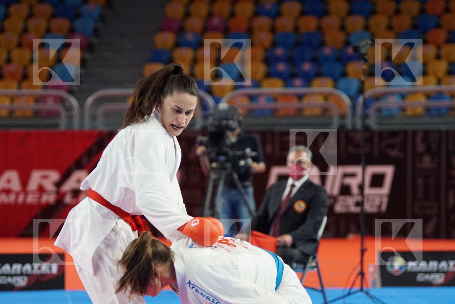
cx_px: 228
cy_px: 152
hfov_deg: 11.4
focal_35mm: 180
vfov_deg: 7.6
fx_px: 2275
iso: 3200
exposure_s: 1/1600
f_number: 2.8
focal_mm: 120
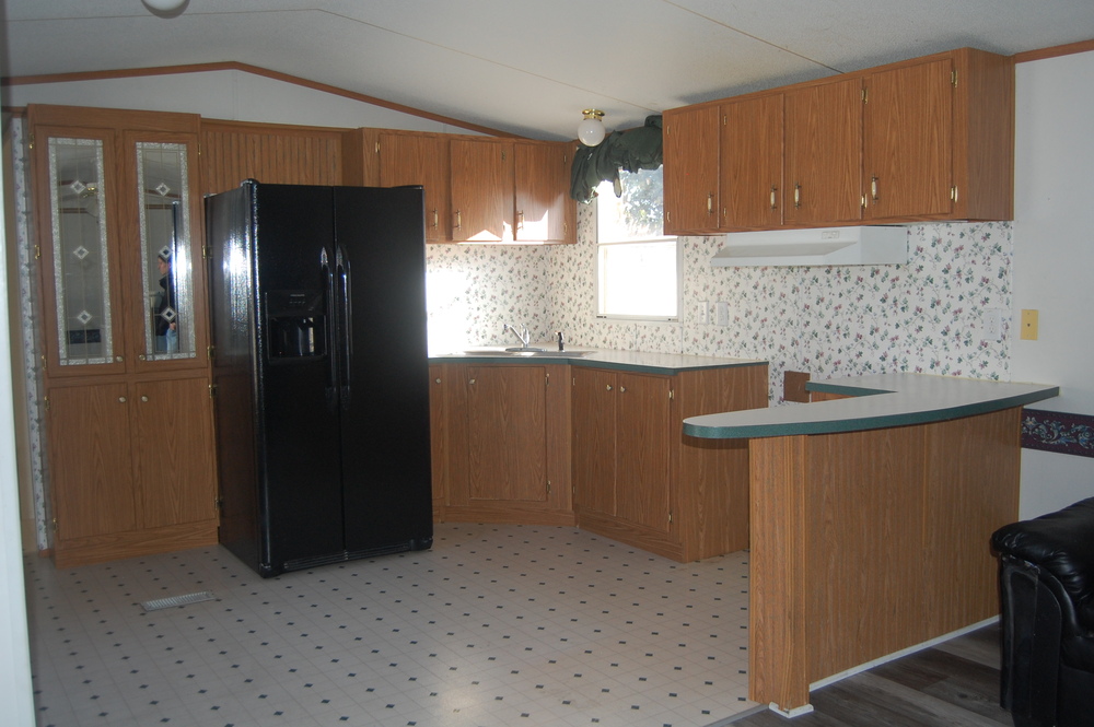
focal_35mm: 33
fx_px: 1002
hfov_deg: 57.3
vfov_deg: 39.9
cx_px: 547
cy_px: 364
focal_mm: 22
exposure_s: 1/320
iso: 400
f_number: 3.8
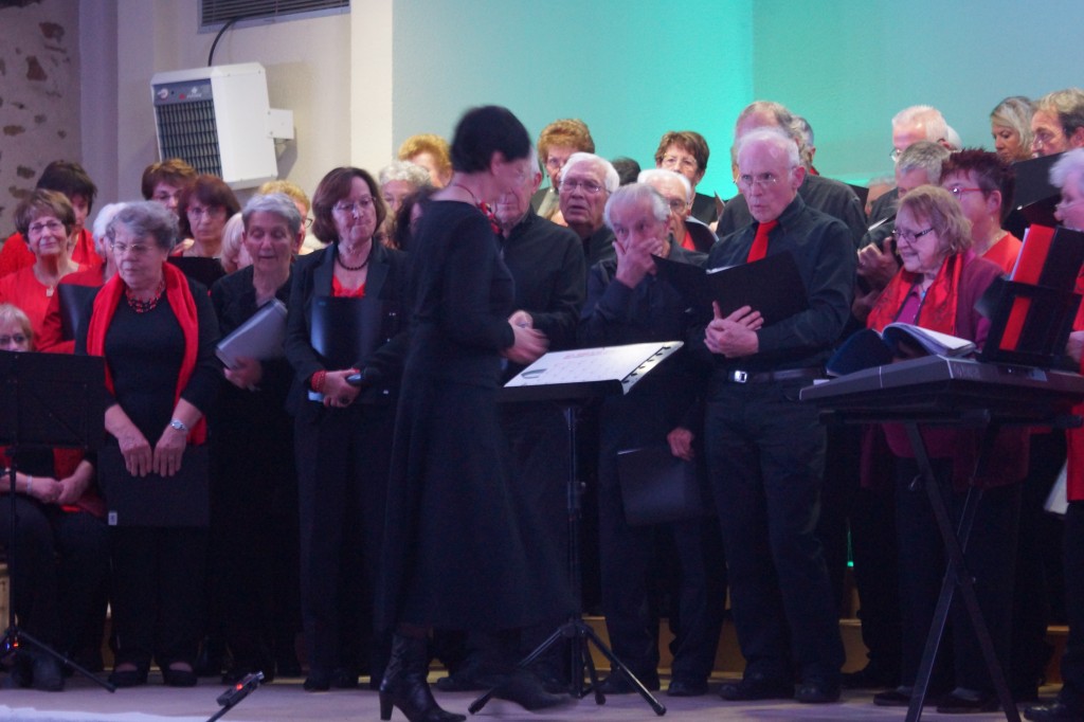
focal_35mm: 75
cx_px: 542
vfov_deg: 18.2
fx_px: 2257
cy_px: 361
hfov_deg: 27.0
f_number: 5.6
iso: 1600
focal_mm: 50
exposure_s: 1/10
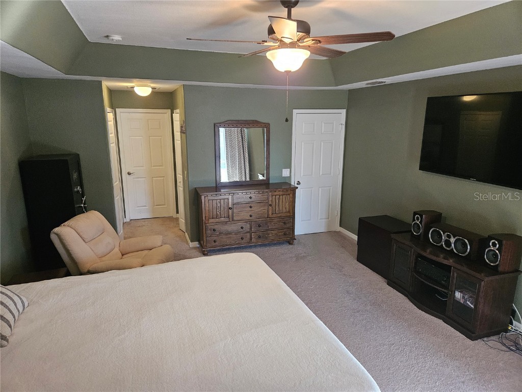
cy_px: 196
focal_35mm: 23
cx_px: 261
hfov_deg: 73.9
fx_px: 347
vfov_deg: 58.9
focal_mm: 5.4
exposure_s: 1/120
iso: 800
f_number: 1.8
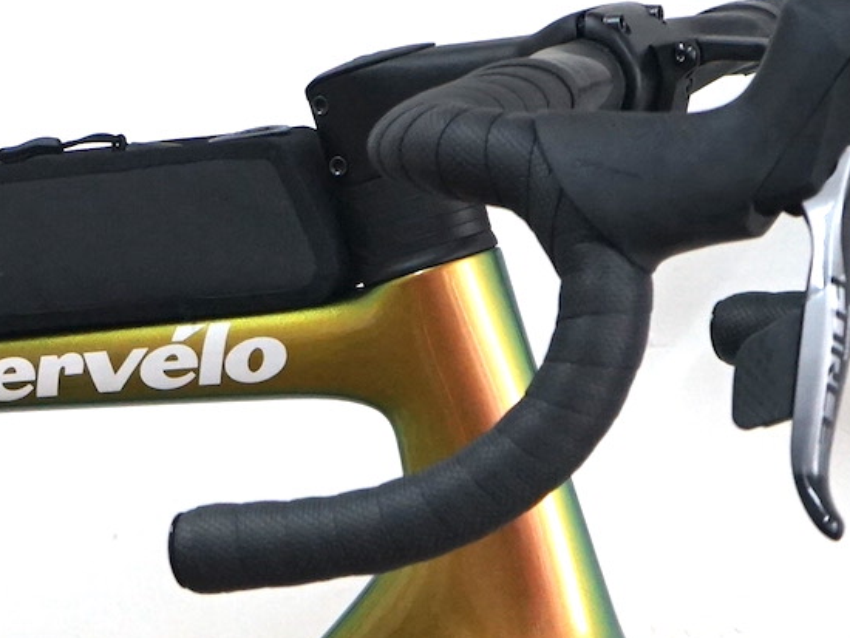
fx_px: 5380
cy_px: 826
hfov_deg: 9.0
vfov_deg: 6.7
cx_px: 26
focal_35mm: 219
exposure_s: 1/160
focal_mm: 57
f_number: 5
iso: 1600
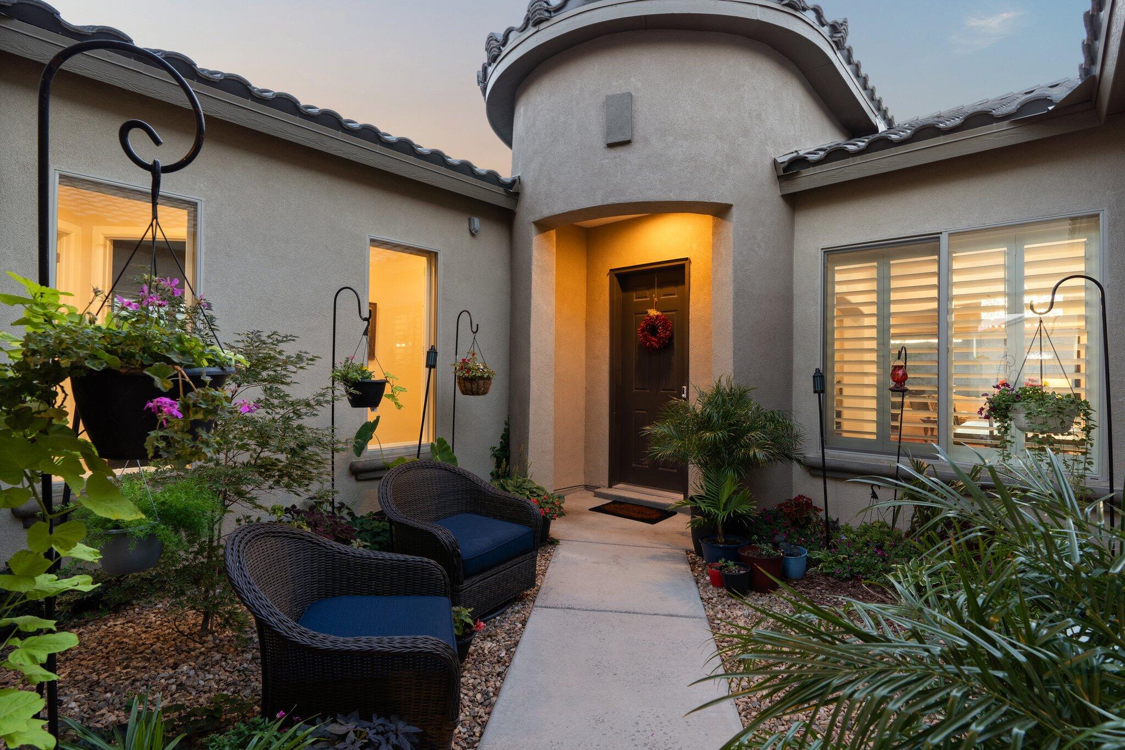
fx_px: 531
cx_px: 562
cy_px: 375
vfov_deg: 70.4
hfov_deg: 93.3
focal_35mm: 17
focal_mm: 17
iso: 250
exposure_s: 1
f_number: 9
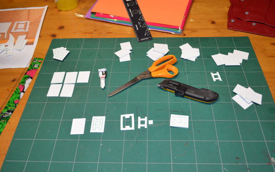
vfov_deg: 38.4
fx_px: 247
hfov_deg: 58.1
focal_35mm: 33
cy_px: 91
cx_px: 143
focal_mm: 20
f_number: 3.8
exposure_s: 1/60
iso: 900
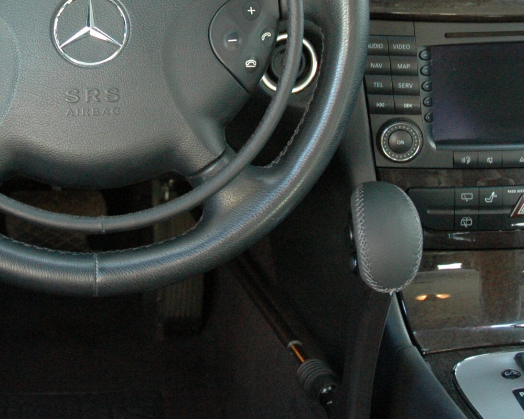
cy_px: 16
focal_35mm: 82
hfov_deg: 22.9
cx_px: 93
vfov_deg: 18.3
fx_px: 1273
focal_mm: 25
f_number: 3.8
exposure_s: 1/40
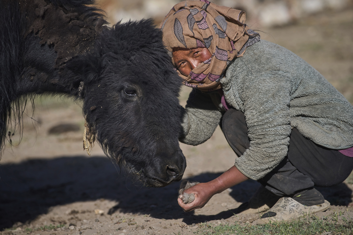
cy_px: 118
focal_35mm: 171
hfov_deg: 12.0
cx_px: 176
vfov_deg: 8.0
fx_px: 1677
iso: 400
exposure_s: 1/5000
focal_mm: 171
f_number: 4
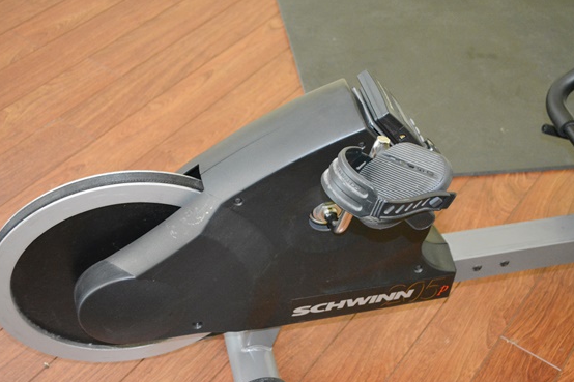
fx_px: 829
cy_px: 186
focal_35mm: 52
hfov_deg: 38.2
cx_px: 291
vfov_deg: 26.0
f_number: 4.8
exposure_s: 1/60
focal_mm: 32
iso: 3200
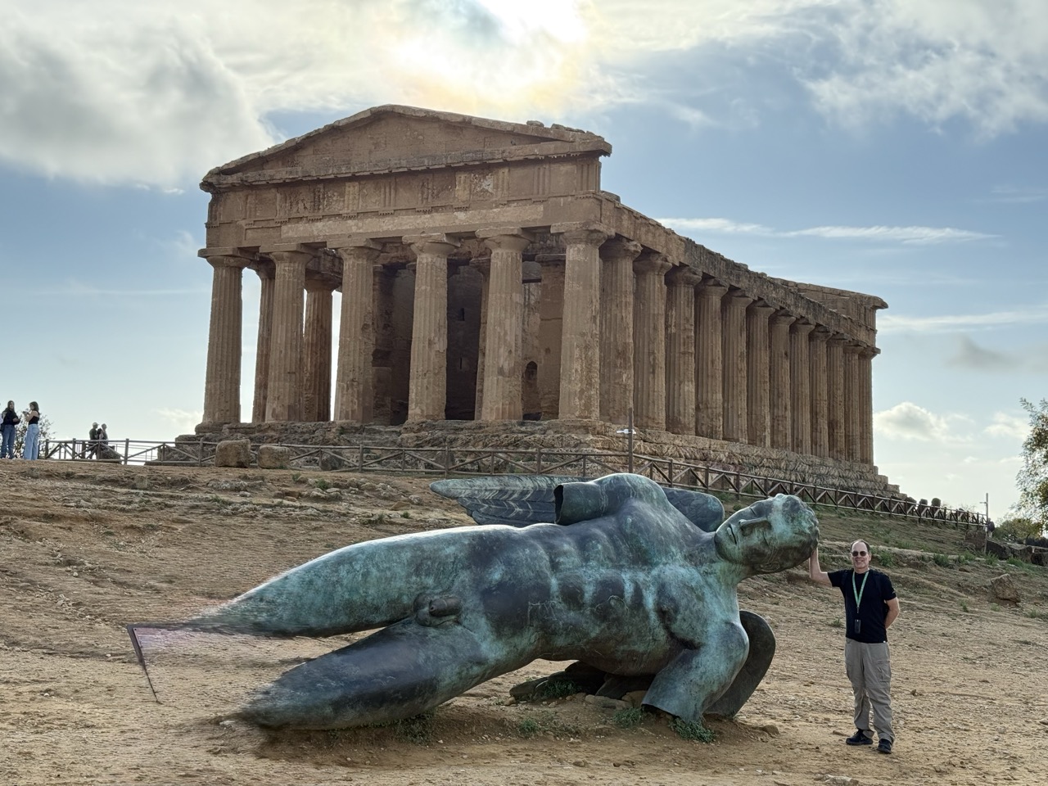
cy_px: 393
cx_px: 524
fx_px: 1453
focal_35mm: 48
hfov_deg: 39.7
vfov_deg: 30.3
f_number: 1.78
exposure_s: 1/2208
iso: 80
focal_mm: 6.76
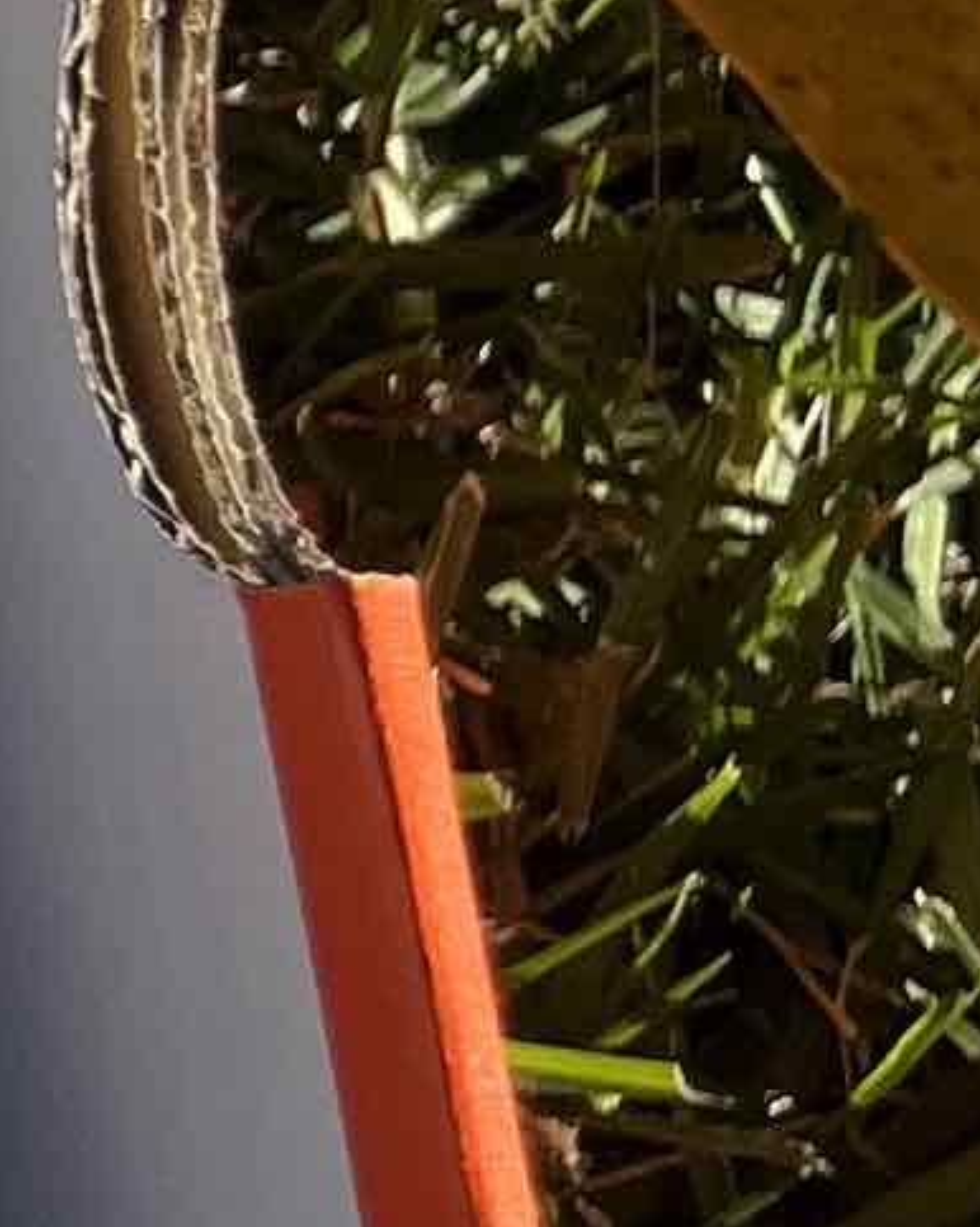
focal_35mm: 212
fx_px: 7691
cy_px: -292
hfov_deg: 6.3
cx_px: -2628
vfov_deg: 9.0
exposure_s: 1/4854
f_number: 1.6
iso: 50
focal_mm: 5.1
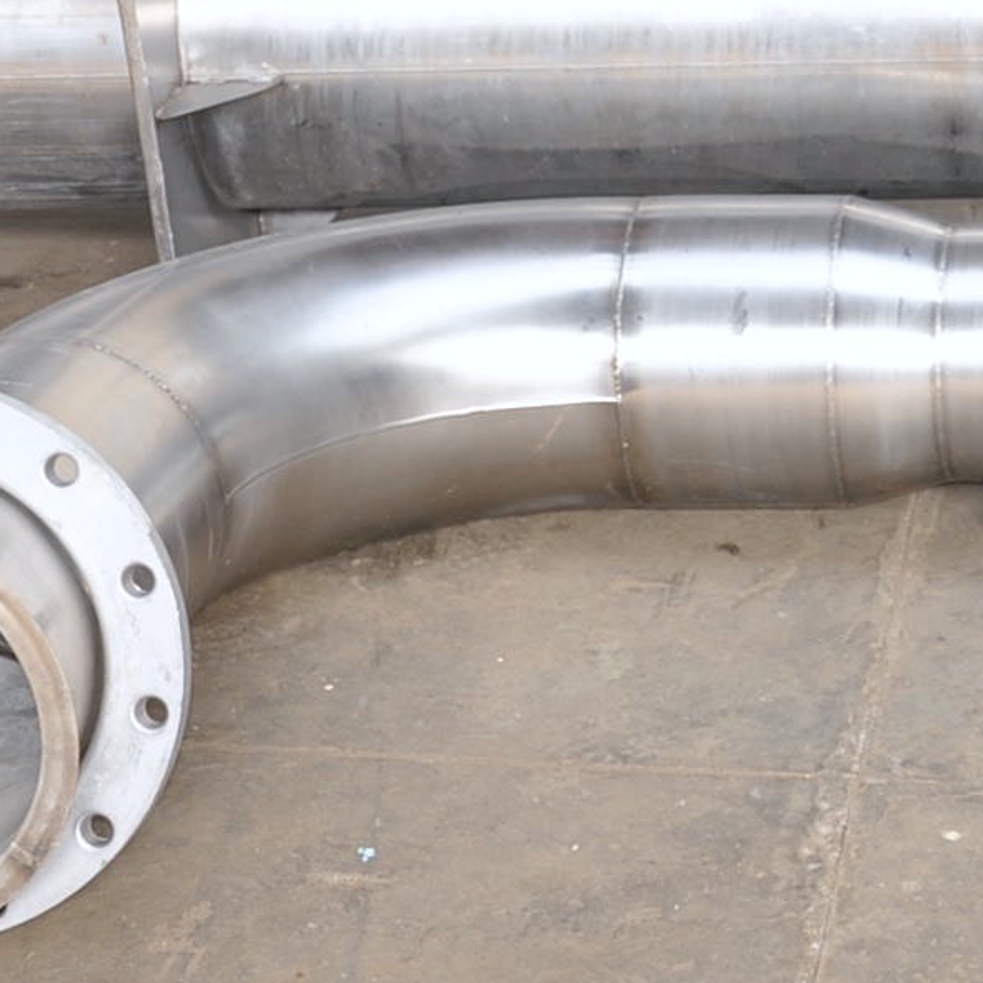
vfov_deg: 15.6
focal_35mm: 111
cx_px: 1195
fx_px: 3566
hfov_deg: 15.1
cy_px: 195
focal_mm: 24
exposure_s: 1/60
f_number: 3.8
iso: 200
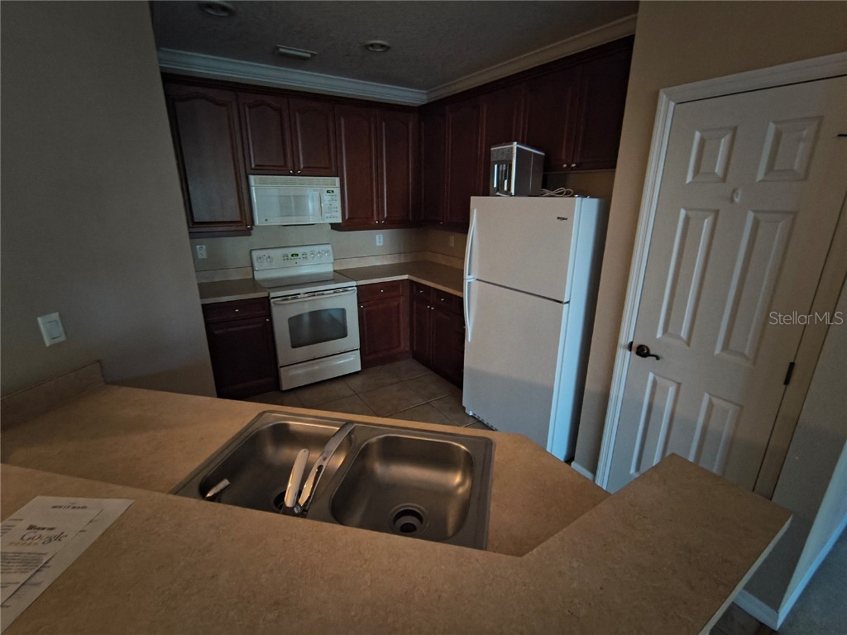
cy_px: 318
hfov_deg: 110.5
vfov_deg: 94.5
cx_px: 424
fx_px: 294
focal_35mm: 12
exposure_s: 1/30
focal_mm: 2.13
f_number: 2.2
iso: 2360
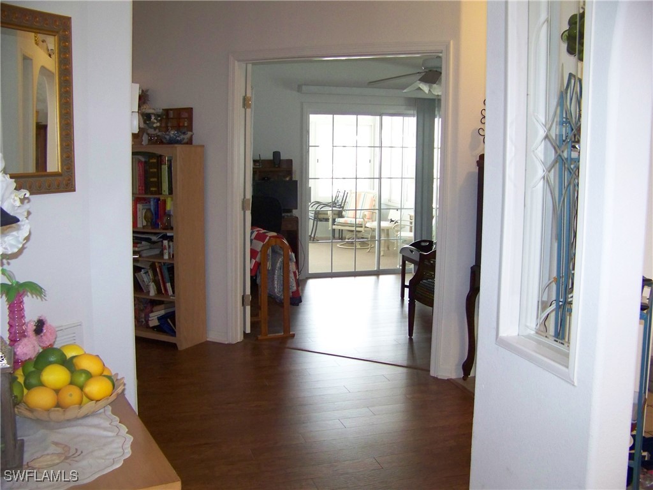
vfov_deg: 39.7
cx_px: 326
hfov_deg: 51.4
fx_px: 679
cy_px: 245
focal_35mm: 36
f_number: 2.8
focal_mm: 5.85
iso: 250
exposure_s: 1/30
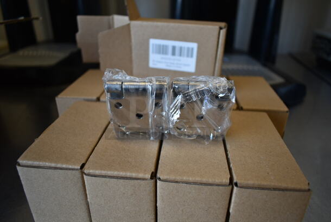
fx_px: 248
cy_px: 111
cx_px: 166
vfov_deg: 48.0
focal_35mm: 27
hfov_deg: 67.3
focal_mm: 18
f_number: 3.5
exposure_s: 1/40
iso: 100
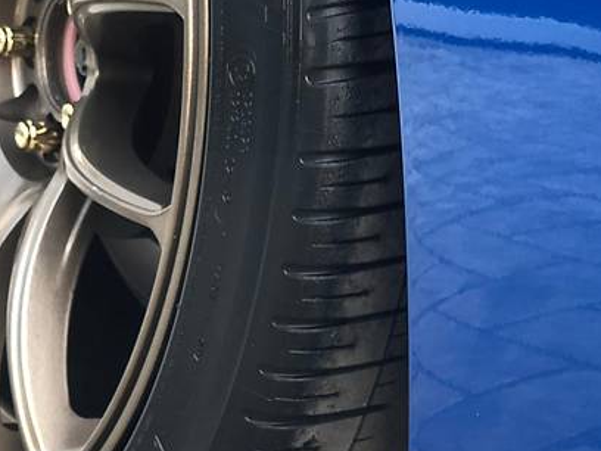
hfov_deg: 19.3
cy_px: 435
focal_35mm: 102
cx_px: 339
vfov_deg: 14.3
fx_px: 1771
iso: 160
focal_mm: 6
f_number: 2.4
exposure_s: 1/25
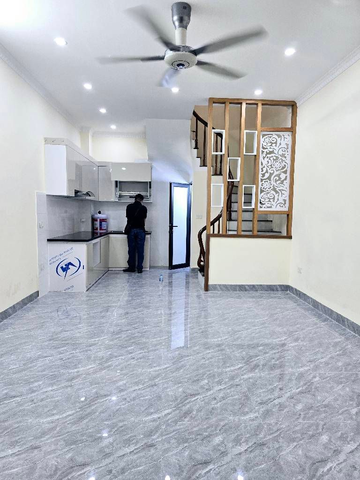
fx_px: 319
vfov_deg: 73.9
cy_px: 240
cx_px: 180
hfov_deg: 58.9
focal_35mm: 23
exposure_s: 1/100
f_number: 1.7
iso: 100
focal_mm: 6.3
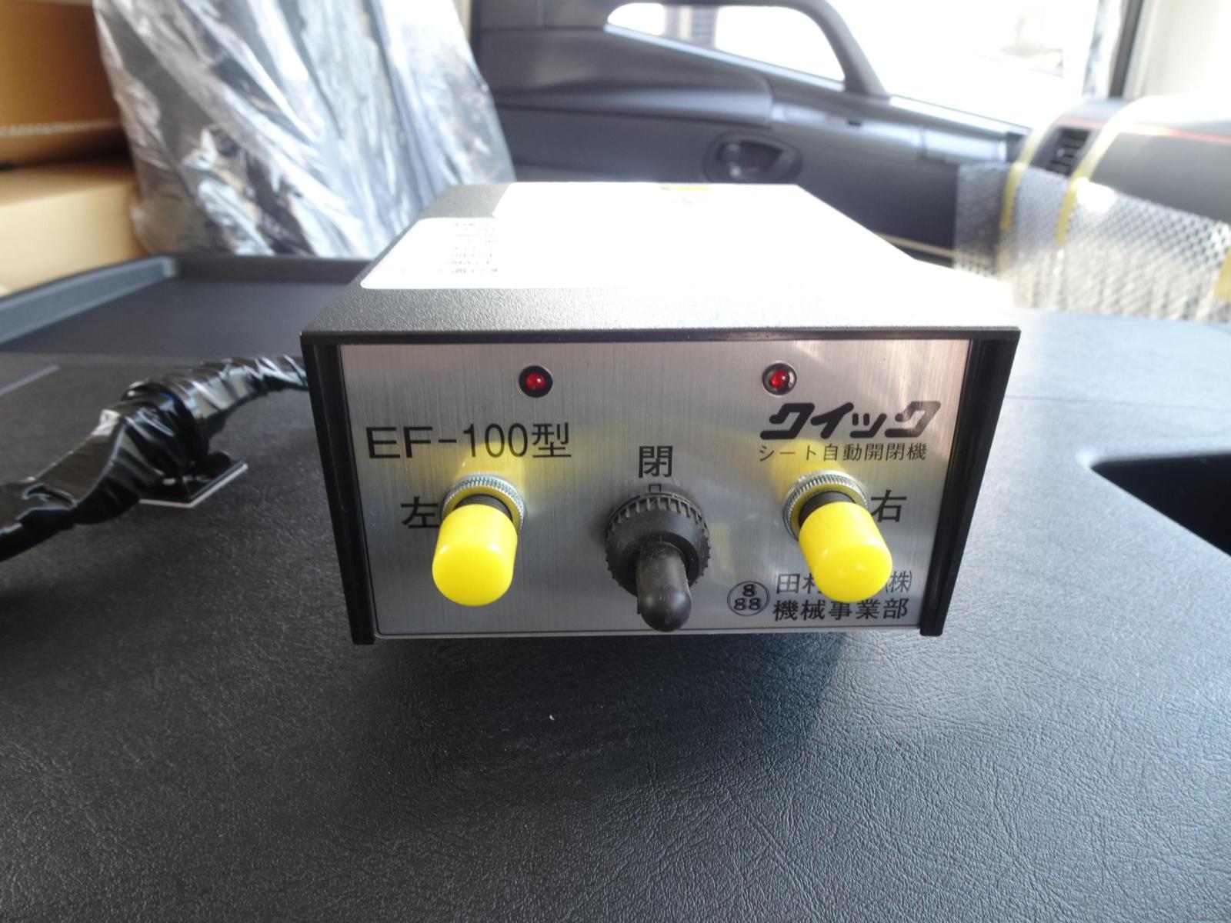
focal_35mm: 24
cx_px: 616
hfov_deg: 71.6
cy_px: 462
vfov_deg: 56.8
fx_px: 853
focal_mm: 4.25
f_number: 3.5
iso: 125
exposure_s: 1/30
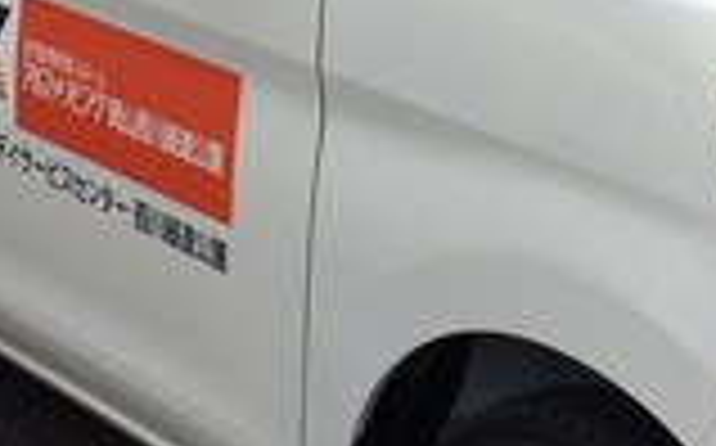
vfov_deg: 13.0
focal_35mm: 100
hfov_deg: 20.7
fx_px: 1949
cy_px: 74
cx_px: 531
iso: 32
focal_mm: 4.12
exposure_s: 1/1414
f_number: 2.2
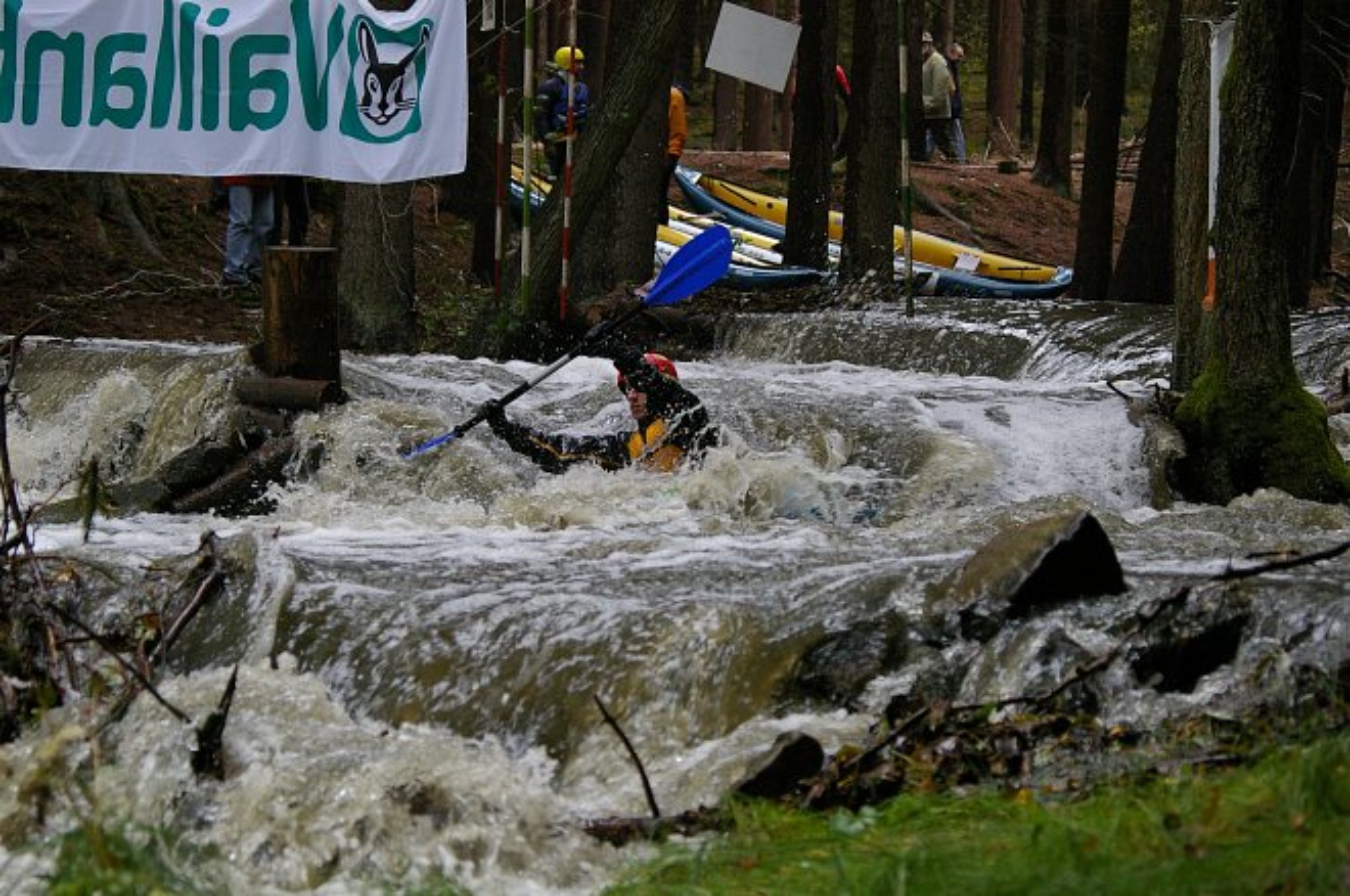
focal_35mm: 110
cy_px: 448
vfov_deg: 12.5
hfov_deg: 18.7
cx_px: 675
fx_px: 4100
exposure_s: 1/180
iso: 800
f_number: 5.6
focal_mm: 73
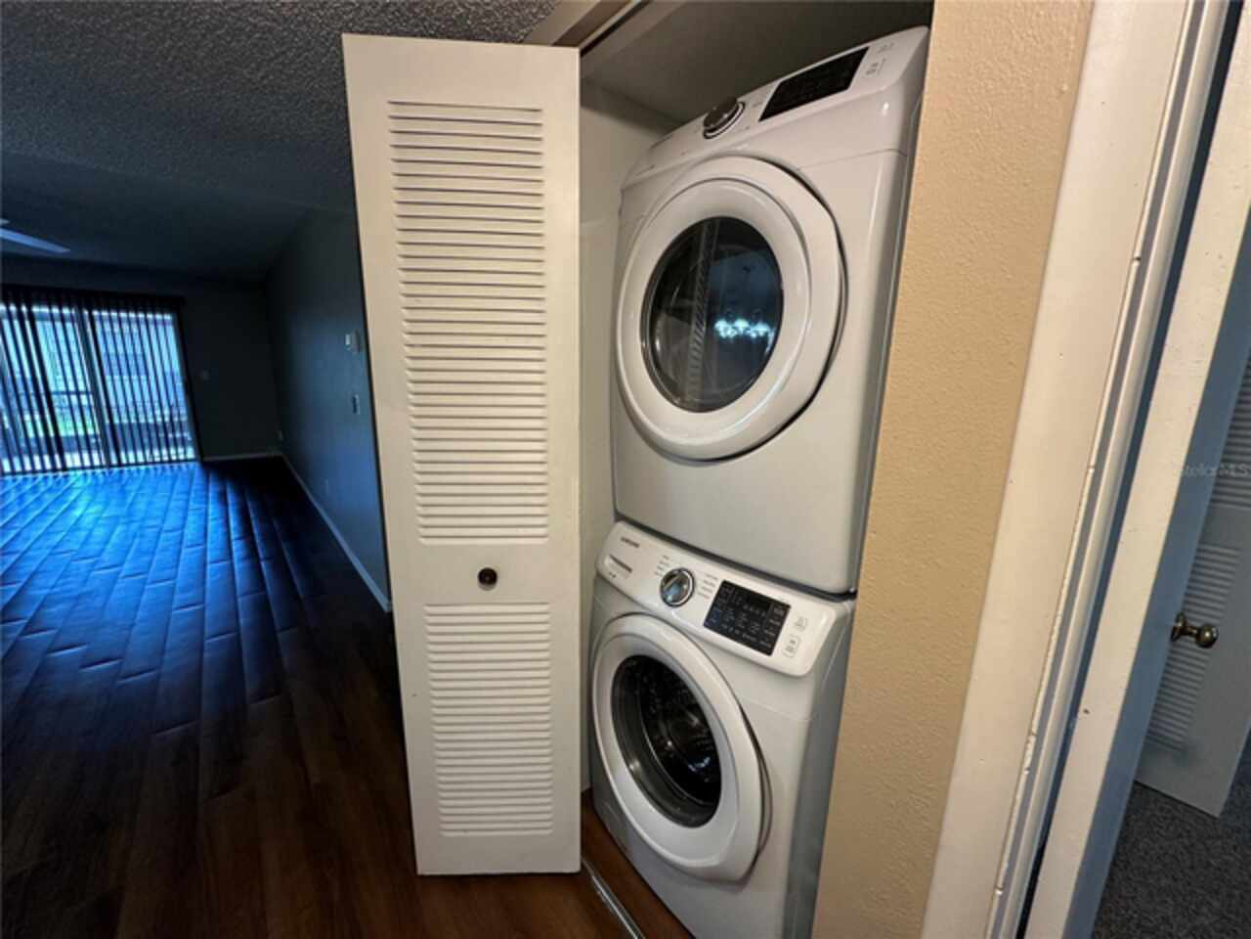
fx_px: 506
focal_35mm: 14
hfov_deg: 102.1
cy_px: 470
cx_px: 626
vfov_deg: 85.7
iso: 160
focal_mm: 2.22
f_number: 2.2
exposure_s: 1/60
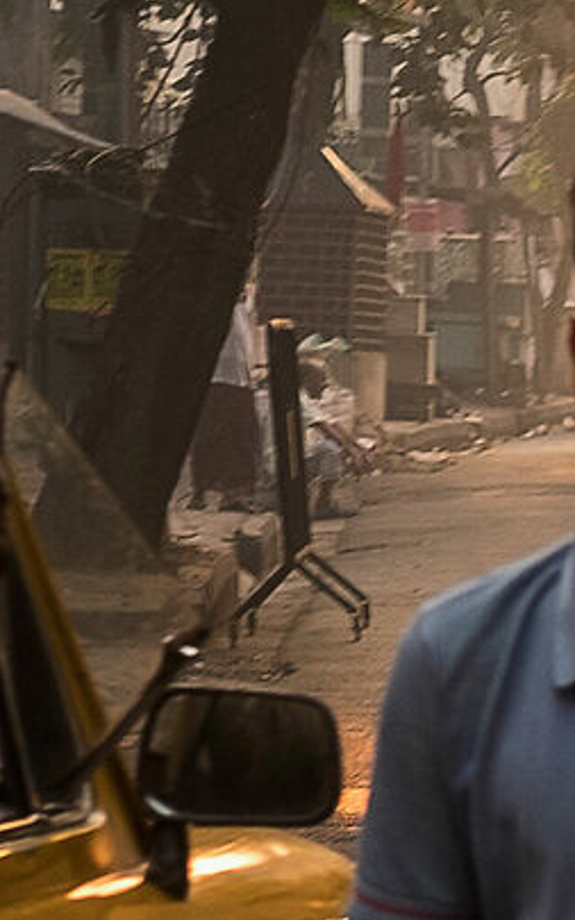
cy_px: 752
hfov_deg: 4.1
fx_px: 8026
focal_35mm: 320
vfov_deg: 6.6
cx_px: 941
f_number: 3.6
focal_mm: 35
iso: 200
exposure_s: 1/150
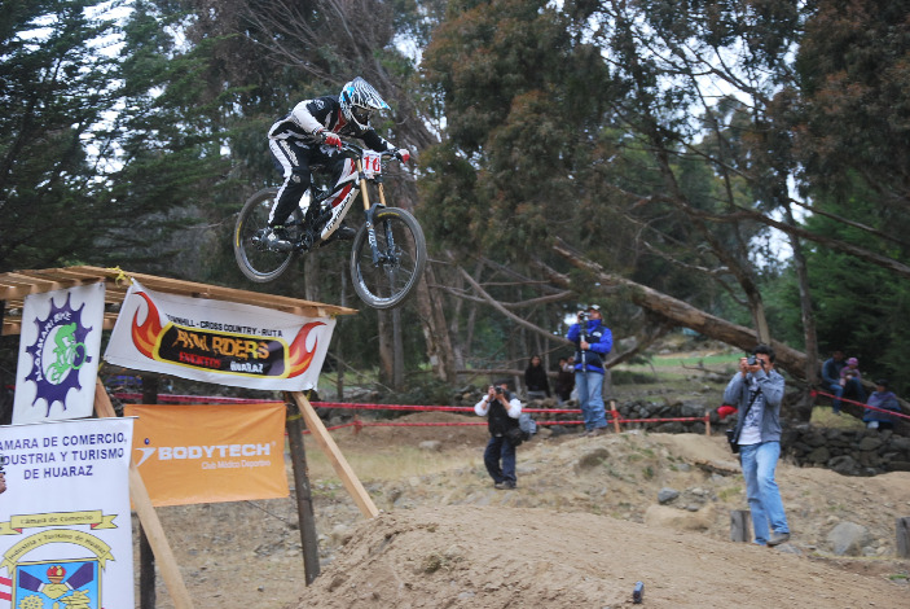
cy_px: 304
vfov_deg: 18.2
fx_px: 1897
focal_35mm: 75
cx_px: 455
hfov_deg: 27.0
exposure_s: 1/500
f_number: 5
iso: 500
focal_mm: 50
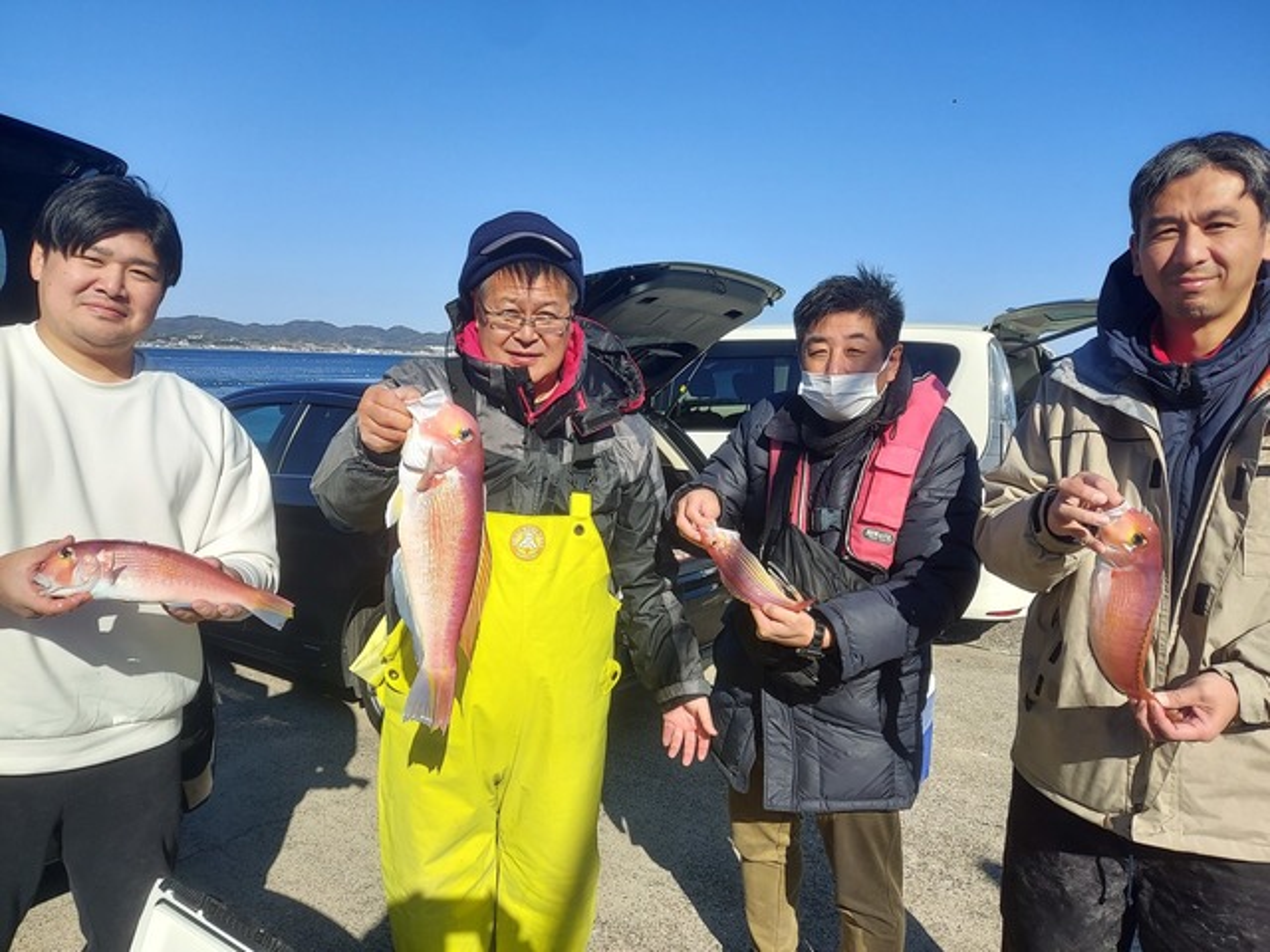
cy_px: 476
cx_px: 635
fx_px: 917
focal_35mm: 25
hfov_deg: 69.4
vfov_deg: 54.9
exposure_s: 1/1736
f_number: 2
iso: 50
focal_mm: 4.6
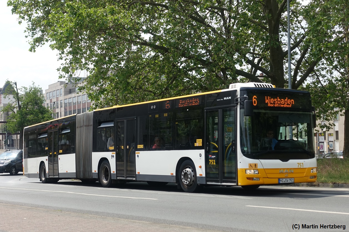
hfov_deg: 40.3
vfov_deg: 27.5
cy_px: 116
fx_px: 475
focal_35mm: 49
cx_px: 174
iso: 125
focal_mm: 18.1
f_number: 2.8
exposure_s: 1/1600
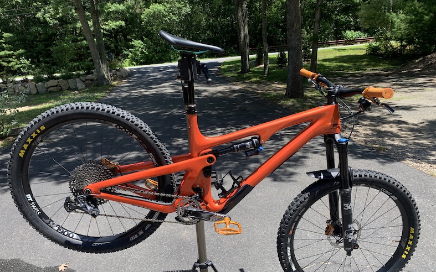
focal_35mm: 28
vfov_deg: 44.3
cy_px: 163
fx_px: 333
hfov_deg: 66.5
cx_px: 217
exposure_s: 1/696
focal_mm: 4.25
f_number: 1.8
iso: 25
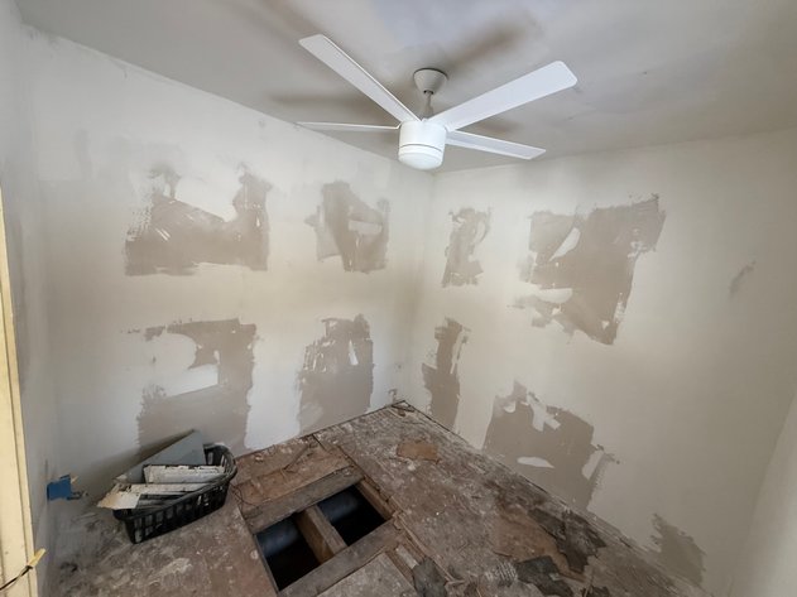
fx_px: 322
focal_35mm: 14
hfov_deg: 102.1
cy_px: 298
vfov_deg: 85.7
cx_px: 398
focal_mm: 2.22
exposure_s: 1/99
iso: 250
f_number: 2.2
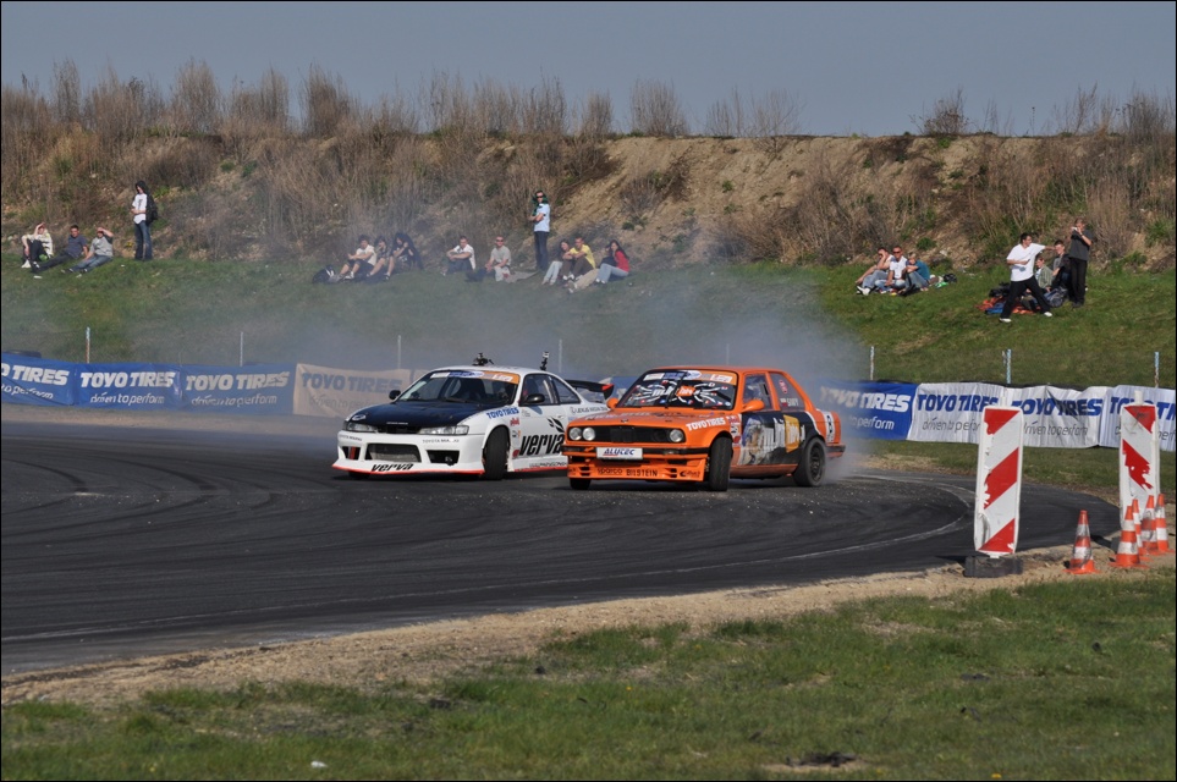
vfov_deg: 6.1
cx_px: 588
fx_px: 7349
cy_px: 391
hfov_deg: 9.2
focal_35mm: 225
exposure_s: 1/800
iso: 200
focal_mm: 150
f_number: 10
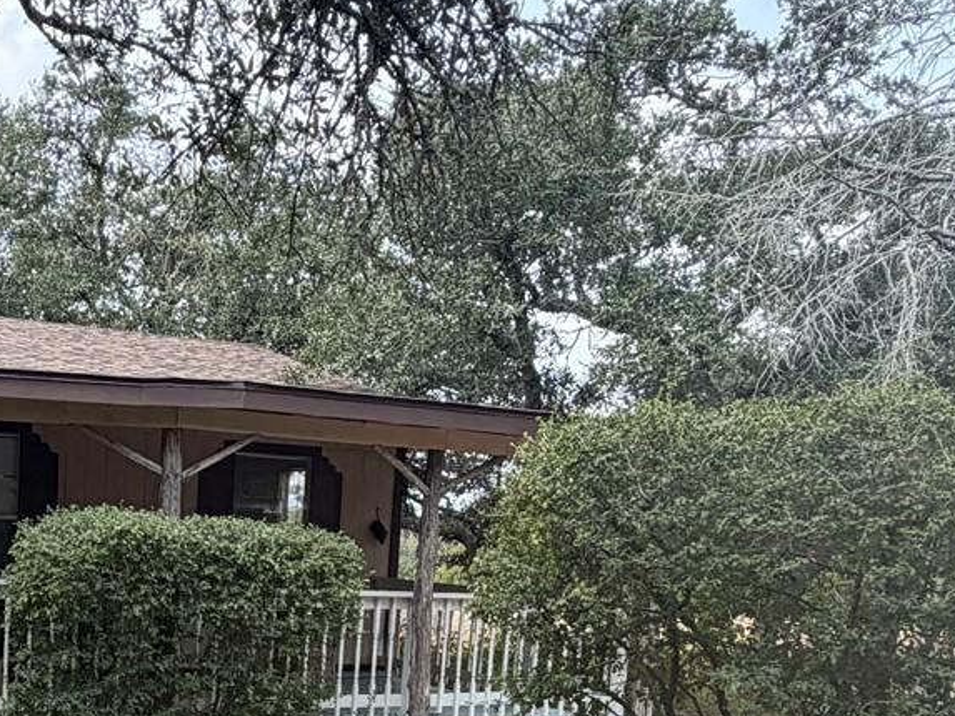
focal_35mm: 50
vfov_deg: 27.5
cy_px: 709
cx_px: 123
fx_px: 1380
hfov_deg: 36.2
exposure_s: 1/383
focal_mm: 2.22
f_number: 2.2
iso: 50
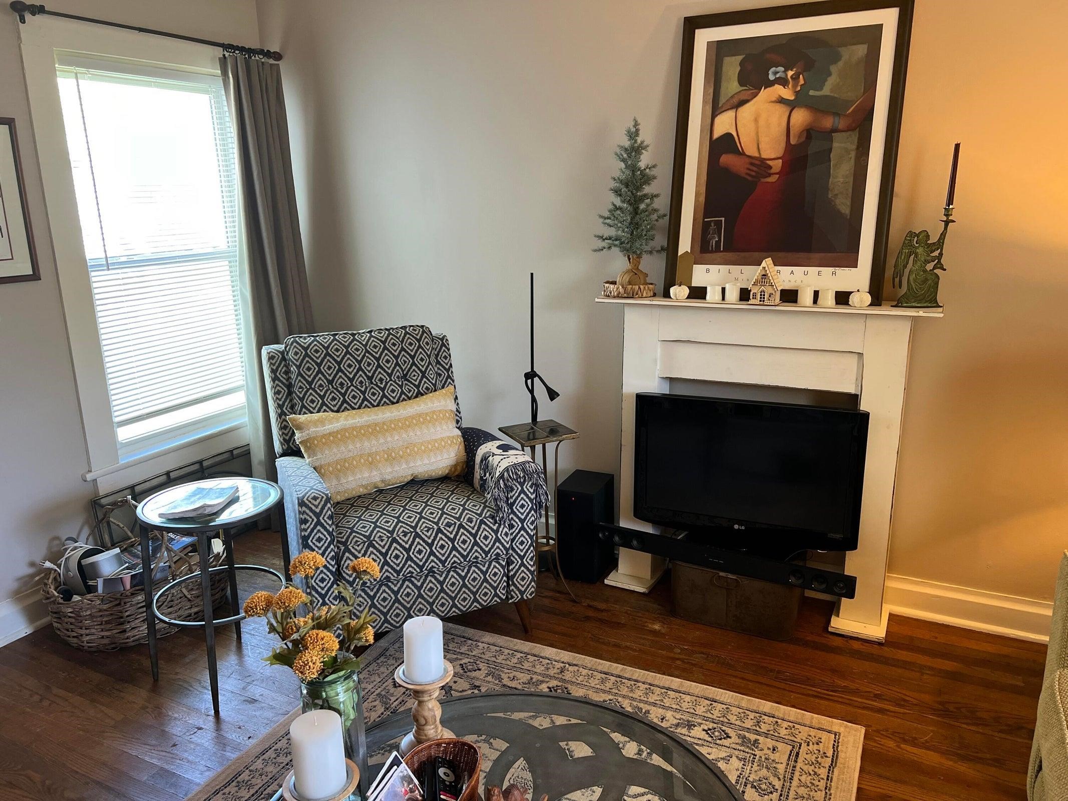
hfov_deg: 67.3
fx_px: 802
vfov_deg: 53.1
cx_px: 534
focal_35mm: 26
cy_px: 400
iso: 200
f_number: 1.5
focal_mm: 5.7
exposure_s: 1/60
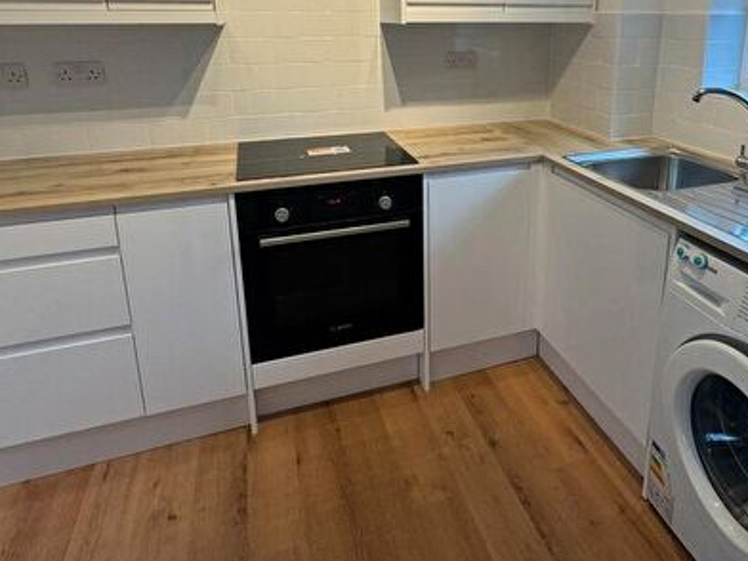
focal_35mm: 25
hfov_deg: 68.6
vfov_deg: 52.5
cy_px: 140
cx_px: 452
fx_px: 540
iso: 100
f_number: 2.2
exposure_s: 1/100
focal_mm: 2.22
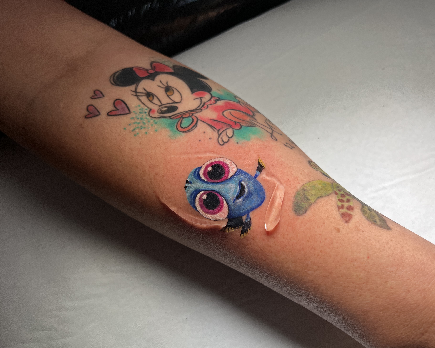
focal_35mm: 28
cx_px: 237
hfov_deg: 62.1
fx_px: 361
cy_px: 175
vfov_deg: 51.5
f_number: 1.5
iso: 125
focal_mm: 5.7
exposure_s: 1/100
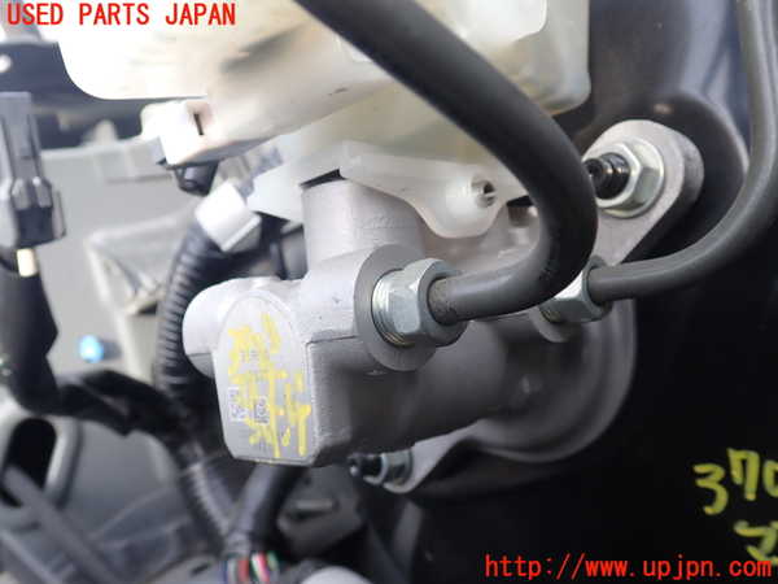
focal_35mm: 30
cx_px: 389
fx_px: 674
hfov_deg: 60.0
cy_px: 292
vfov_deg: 46.8
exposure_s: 1/100
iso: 100
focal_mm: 5.4
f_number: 3.2
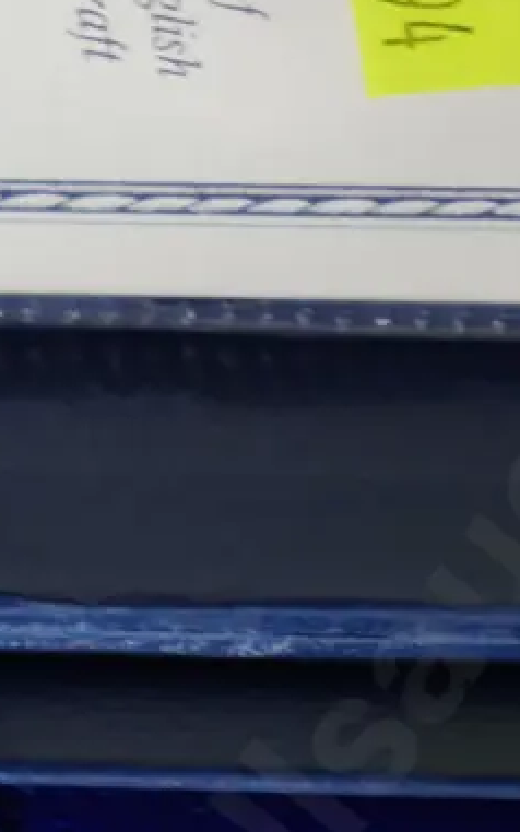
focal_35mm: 194
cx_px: 501
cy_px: 561
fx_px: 4401
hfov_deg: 6.7
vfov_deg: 10.8
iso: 640
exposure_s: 1/80
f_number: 5.4
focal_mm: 34
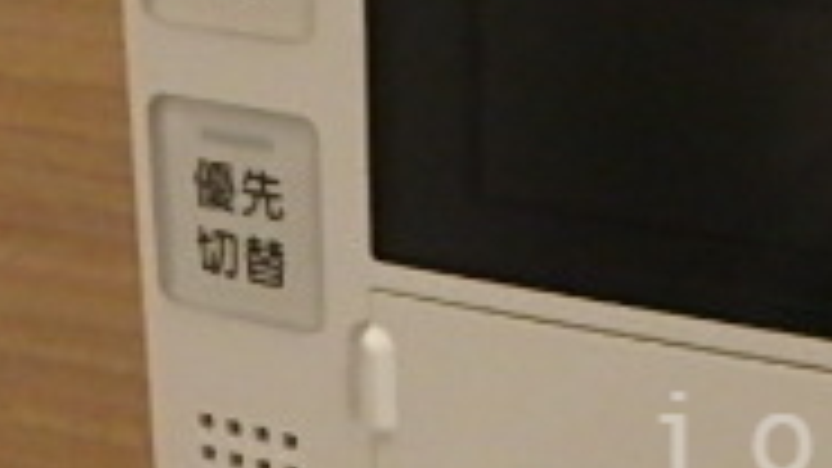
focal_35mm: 79
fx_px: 1743
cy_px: 446
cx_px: 958
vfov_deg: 15.1
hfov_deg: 24.7
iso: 800
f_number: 3.5
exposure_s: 1/15
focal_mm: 3.7
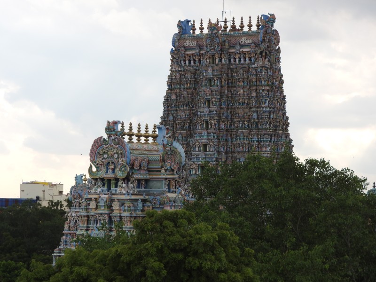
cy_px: 141
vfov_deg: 11.0
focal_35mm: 135
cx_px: 188
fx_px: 1466
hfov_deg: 14.6
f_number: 5
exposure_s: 1/160
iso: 100
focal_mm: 24.2
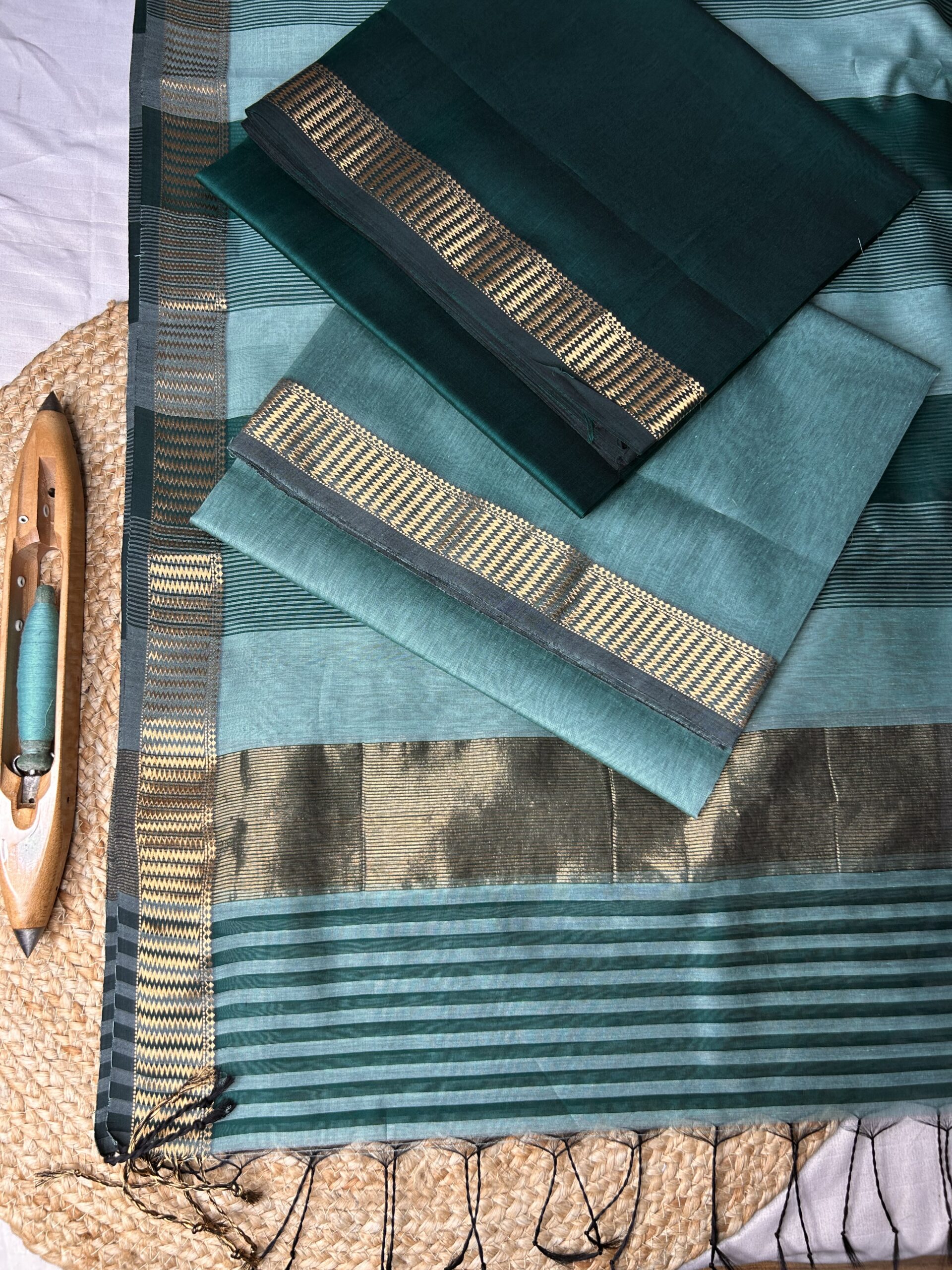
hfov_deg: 53.1
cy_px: 635
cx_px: 476
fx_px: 953
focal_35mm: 26
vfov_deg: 67.3
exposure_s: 1/100
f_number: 1.5
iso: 32
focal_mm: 5.7
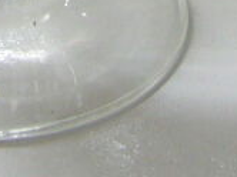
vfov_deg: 6.4
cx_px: 188
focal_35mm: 216
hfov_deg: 9.2
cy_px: -303
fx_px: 1477
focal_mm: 4.6
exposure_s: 1/20
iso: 100
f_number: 2.8
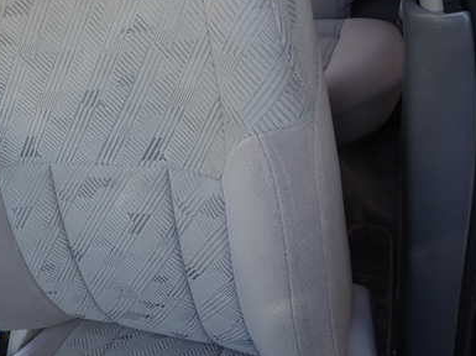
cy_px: 132
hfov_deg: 46.7
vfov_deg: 36.5
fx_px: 536
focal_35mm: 39
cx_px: 140
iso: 100
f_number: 2.8
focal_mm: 4.5
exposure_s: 1/100
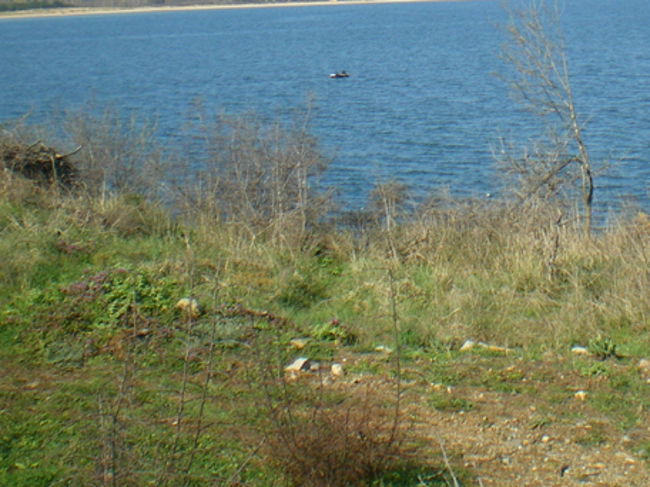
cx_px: 532
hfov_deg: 24.3
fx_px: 1483
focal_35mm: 79
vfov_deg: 18.3
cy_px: 19
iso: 64
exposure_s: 1/500
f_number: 4.6
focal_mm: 6.3
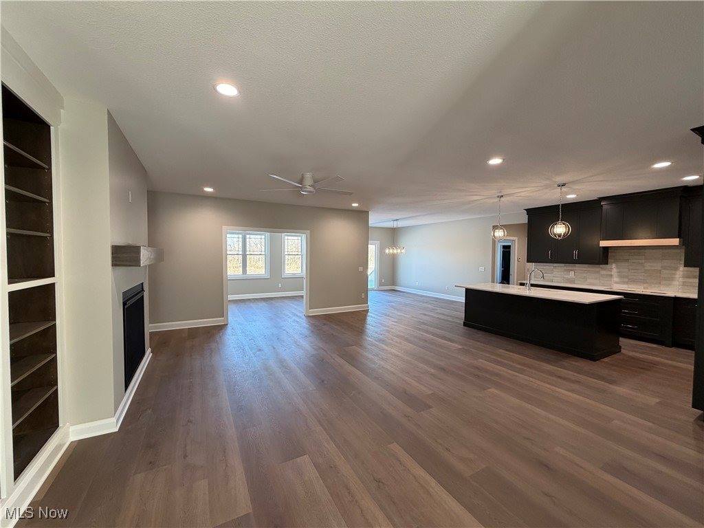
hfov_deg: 102.1
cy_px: 264
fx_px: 285
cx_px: 352
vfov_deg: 85.7
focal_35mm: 14
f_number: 2.2
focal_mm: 2.22
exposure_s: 1/120
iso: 250
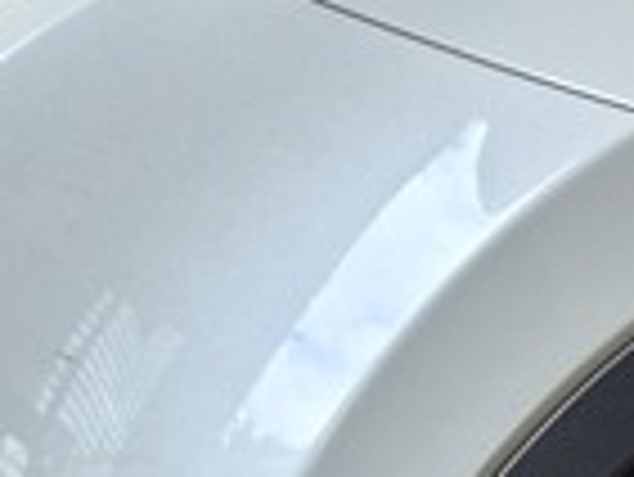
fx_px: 3061
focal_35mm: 167
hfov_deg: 11.4
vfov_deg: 8.8
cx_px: 935
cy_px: 562
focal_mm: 5.4
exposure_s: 1/180
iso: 50
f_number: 1.8
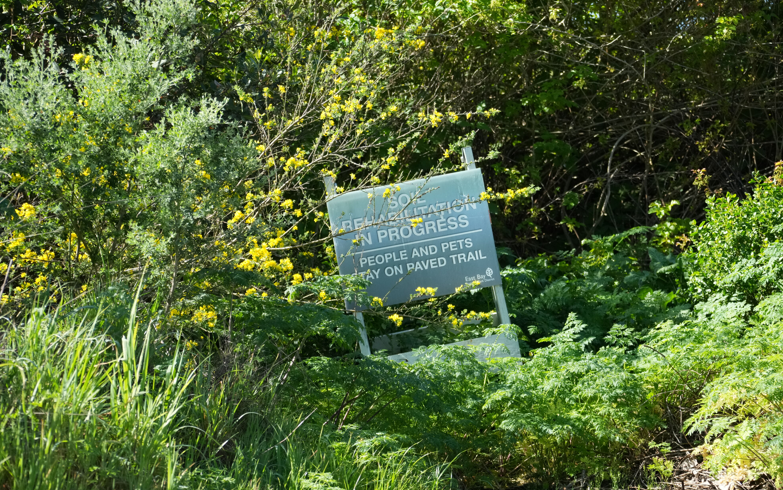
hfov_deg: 15.0
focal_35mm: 139
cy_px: 262
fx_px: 2966
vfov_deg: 9.4
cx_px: 404
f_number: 6.3
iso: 2500
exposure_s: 1/2000
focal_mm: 124
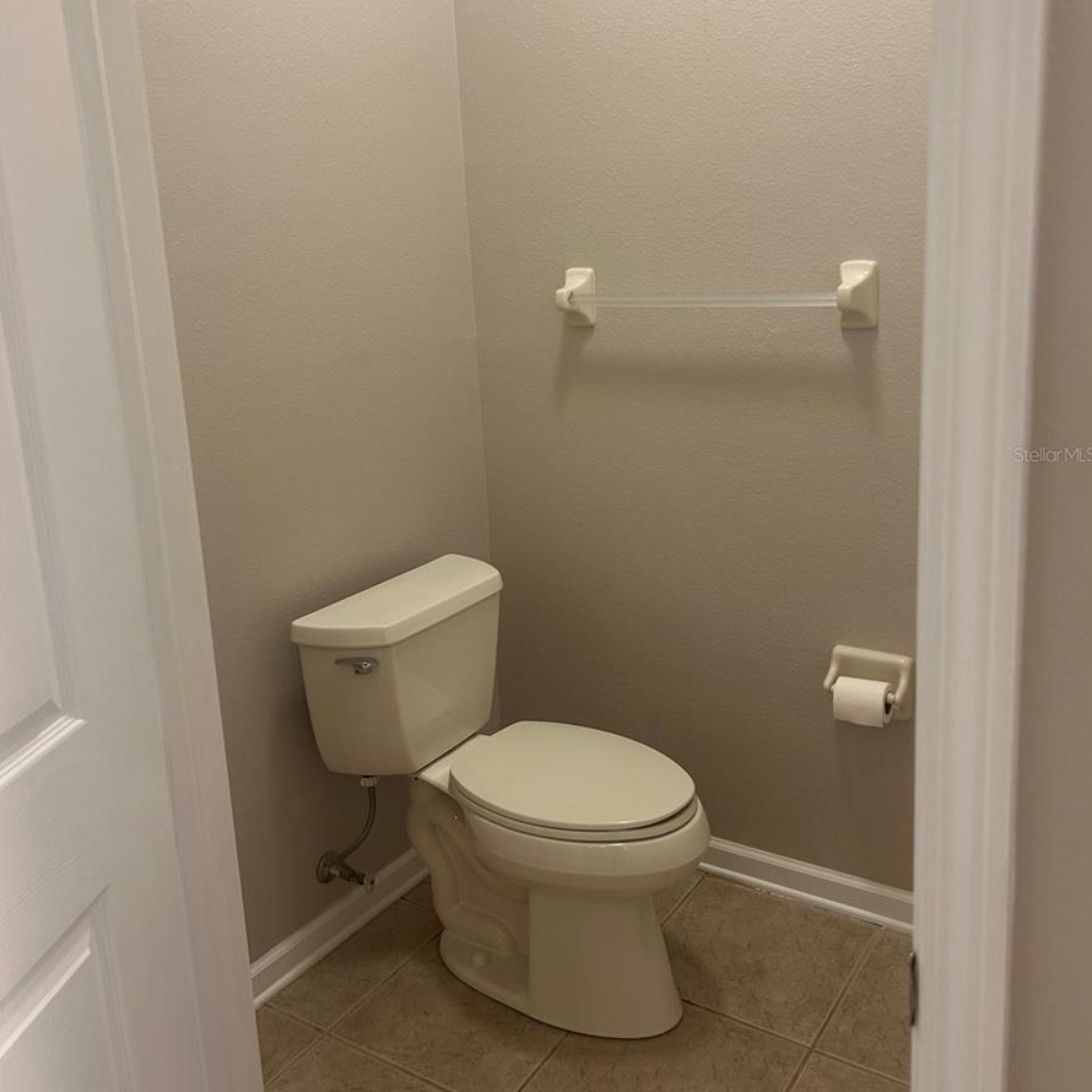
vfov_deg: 52.3
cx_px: 548
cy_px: 454
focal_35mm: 31
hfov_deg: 52.5
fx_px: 1106
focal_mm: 5.7
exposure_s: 1/60
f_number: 1.5
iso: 100
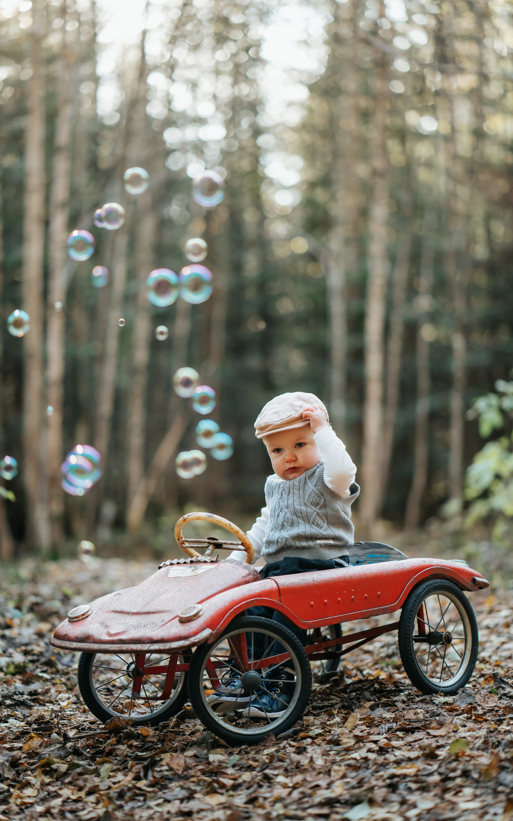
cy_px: 410
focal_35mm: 87
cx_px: 266
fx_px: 1946
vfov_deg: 23.8
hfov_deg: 15.0
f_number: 1.8
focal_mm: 85
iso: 500
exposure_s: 1/400
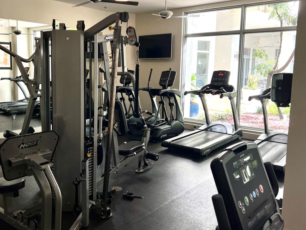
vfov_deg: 41.8
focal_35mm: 34
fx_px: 301
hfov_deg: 53.7
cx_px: 130
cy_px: 107
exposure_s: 1/133
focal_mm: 5.7
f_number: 1.5
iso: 32
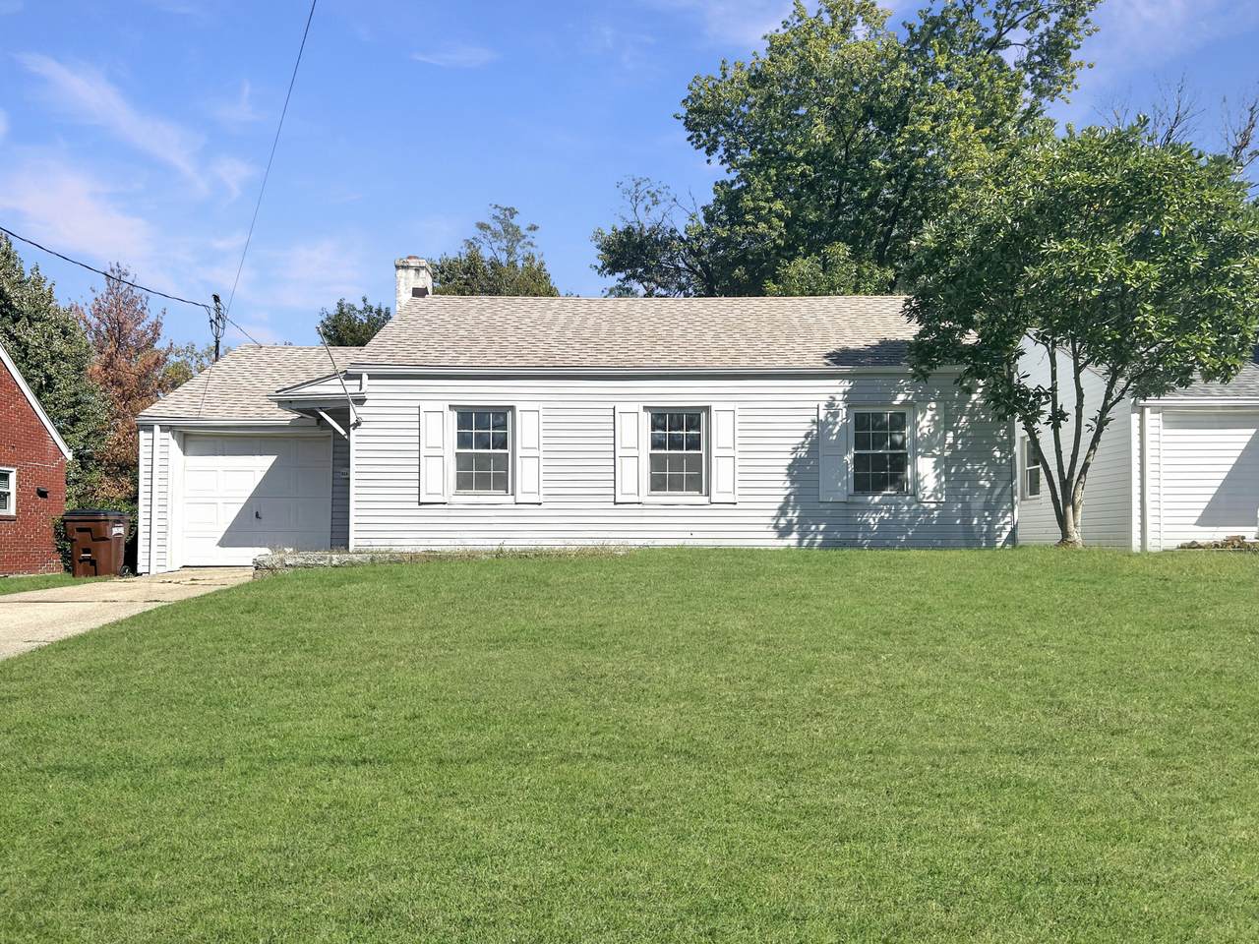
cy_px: 472
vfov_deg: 53.1
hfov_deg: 67.3
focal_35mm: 26
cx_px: 630
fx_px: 946
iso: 50
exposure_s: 1/5319
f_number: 1.5
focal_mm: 5.7
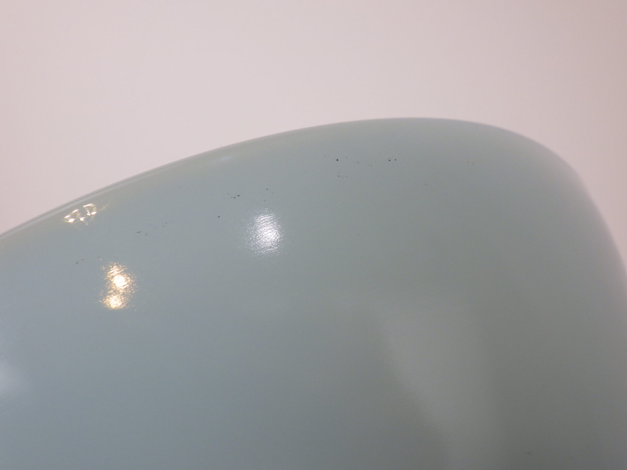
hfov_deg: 54.0
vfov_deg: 41.8
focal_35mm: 34
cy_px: 235
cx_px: 314
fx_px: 616
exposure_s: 1/125
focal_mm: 6.1
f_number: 3.8
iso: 125
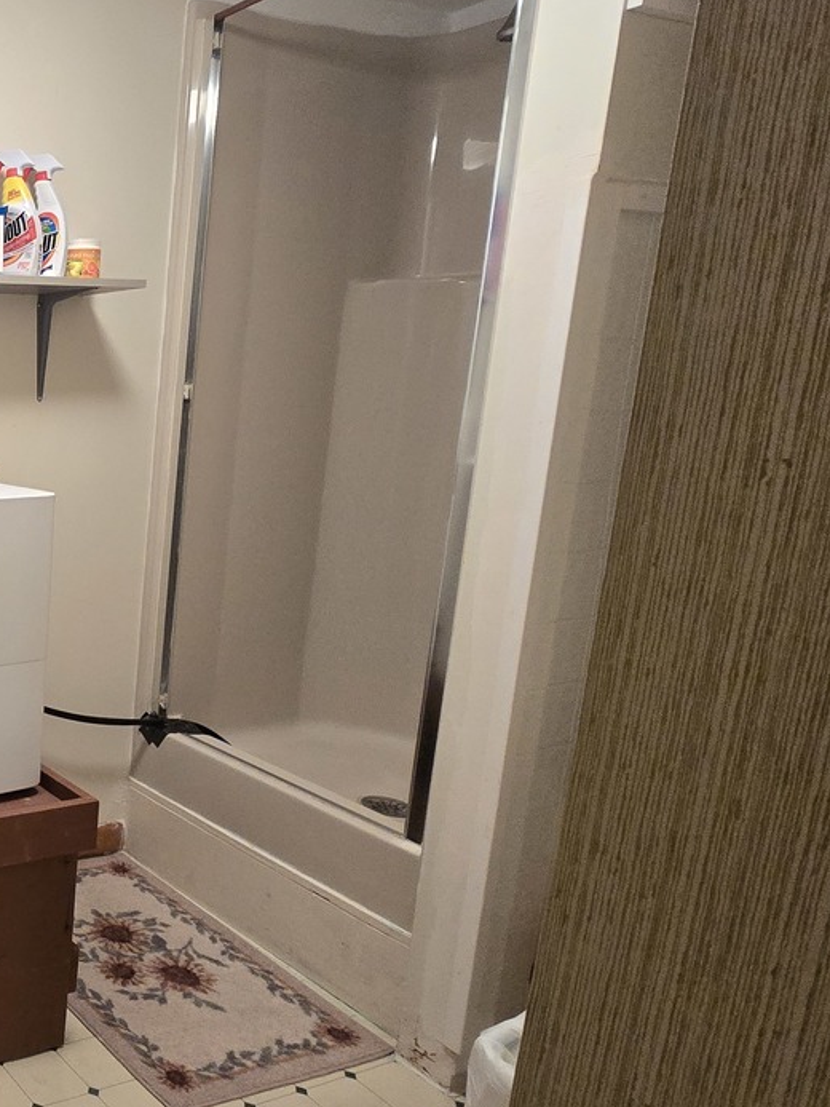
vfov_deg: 65.3
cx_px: -252
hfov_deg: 35.1
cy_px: 564
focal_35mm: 27
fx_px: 863
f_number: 2.2
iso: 640
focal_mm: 2.2
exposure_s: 1/60
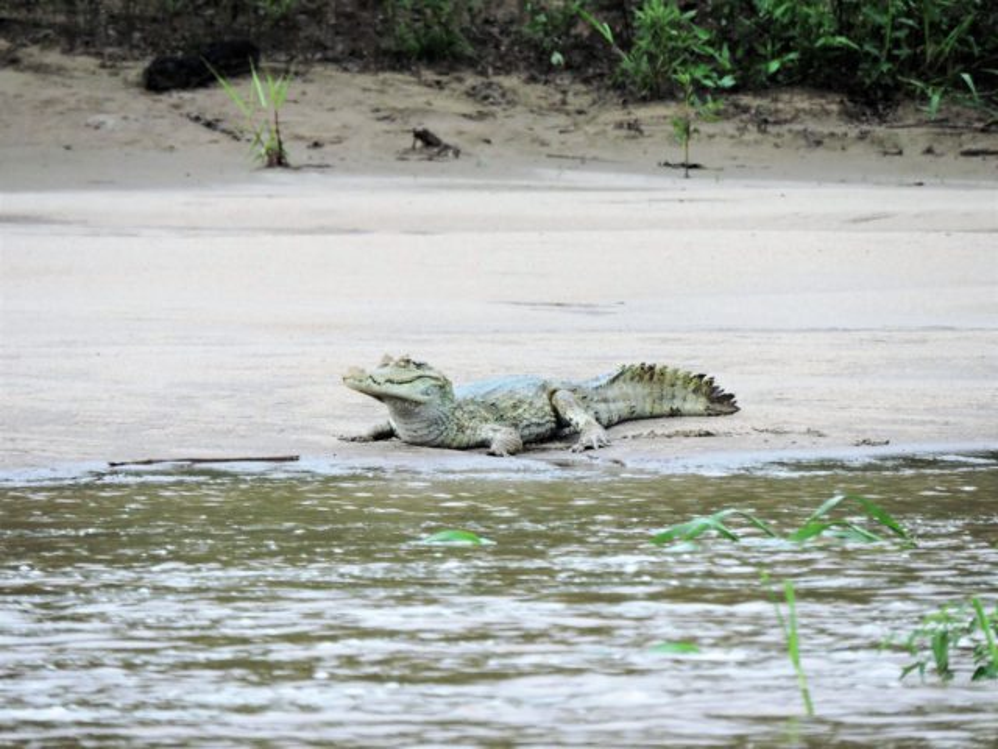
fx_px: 20181
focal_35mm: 700
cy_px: 374
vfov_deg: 2.1
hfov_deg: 2.8
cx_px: 499
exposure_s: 1/60
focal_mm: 125.4
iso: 400
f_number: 5.6
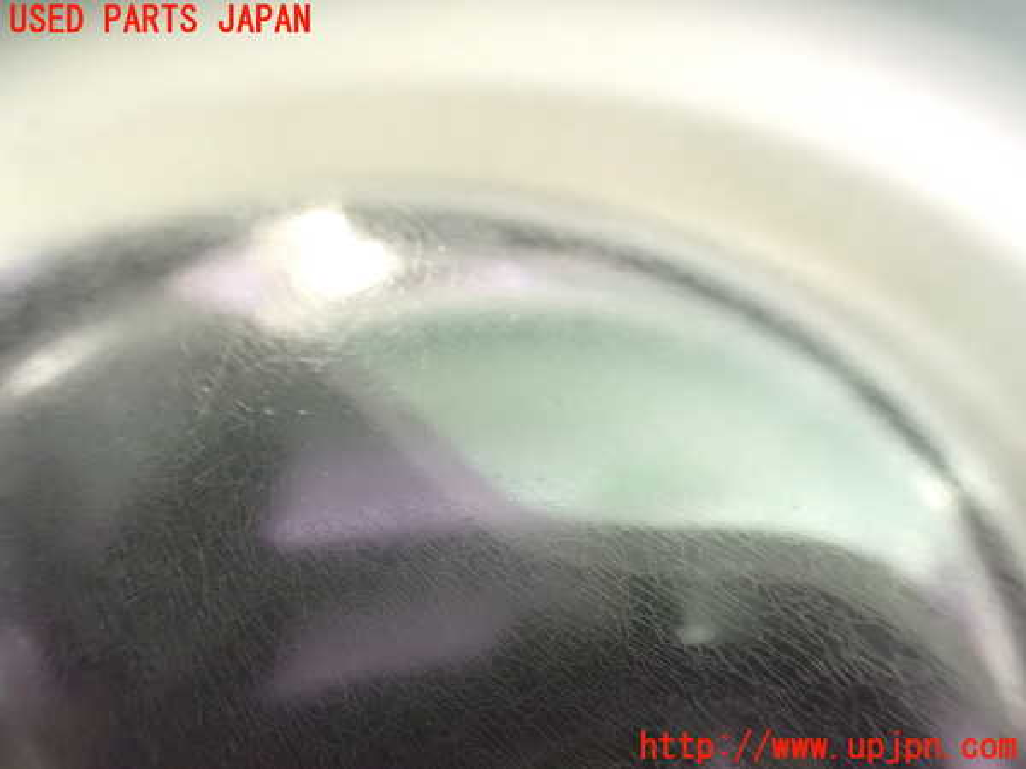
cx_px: 513
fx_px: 889
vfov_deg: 46.8
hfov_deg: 60.0
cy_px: 384
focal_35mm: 30
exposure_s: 1/25
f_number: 2.3
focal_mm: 5.4
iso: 1600
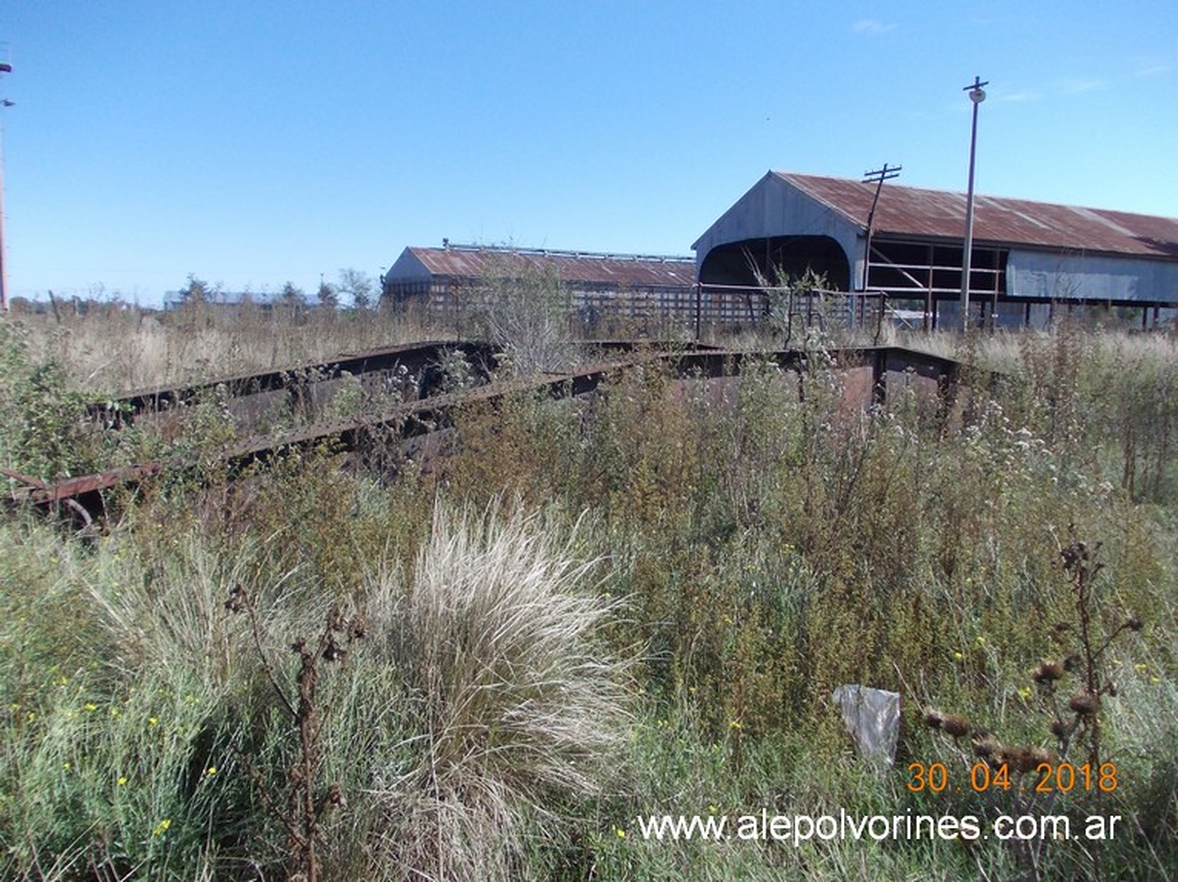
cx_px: 589
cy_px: 441
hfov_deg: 63.5
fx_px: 953
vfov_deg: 49.7
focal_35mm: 28
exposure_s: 1/250
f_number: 5.4
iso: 80
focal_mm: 4
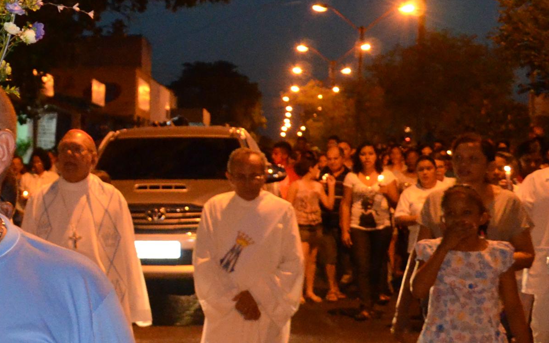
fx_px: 1646
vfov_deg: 11.9
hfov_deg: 16.8
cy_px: 140
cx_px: -326
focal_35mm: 110
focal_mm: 22
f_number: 3.8
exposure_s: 1/60
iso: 3200
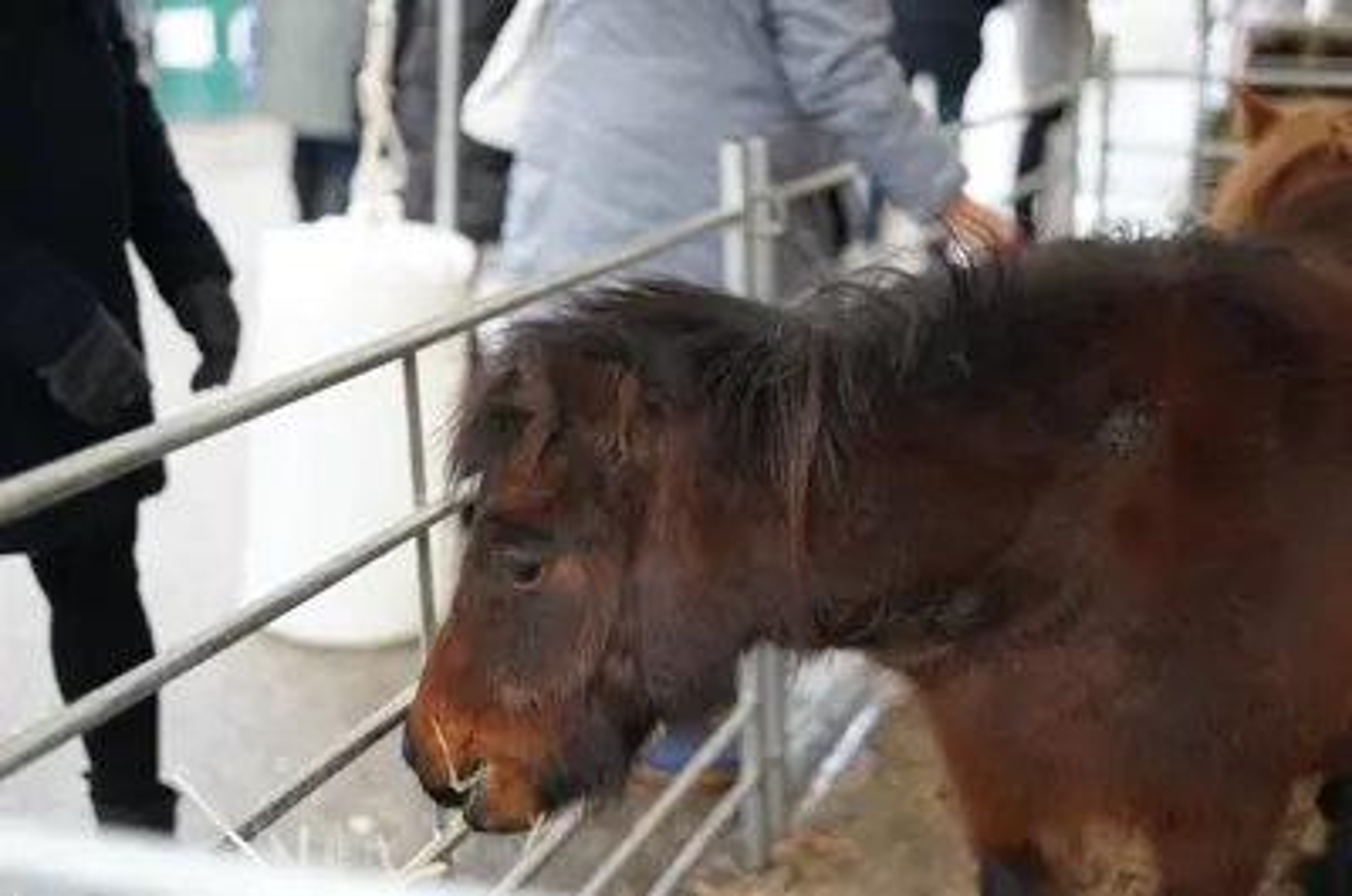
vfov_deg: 26.9
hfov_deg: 39.7
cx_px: 676
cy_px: 448
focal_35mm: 50
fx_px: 1874
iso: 2000
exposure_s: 1/160
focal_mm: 50
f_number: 2
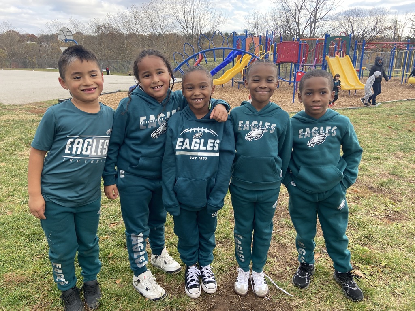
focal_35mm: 26
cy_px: 156
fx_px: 312
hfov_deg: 67.3
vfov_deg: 53.1
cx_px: 208
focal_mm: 4.25
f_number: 1.8
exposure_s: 1/487
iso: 32
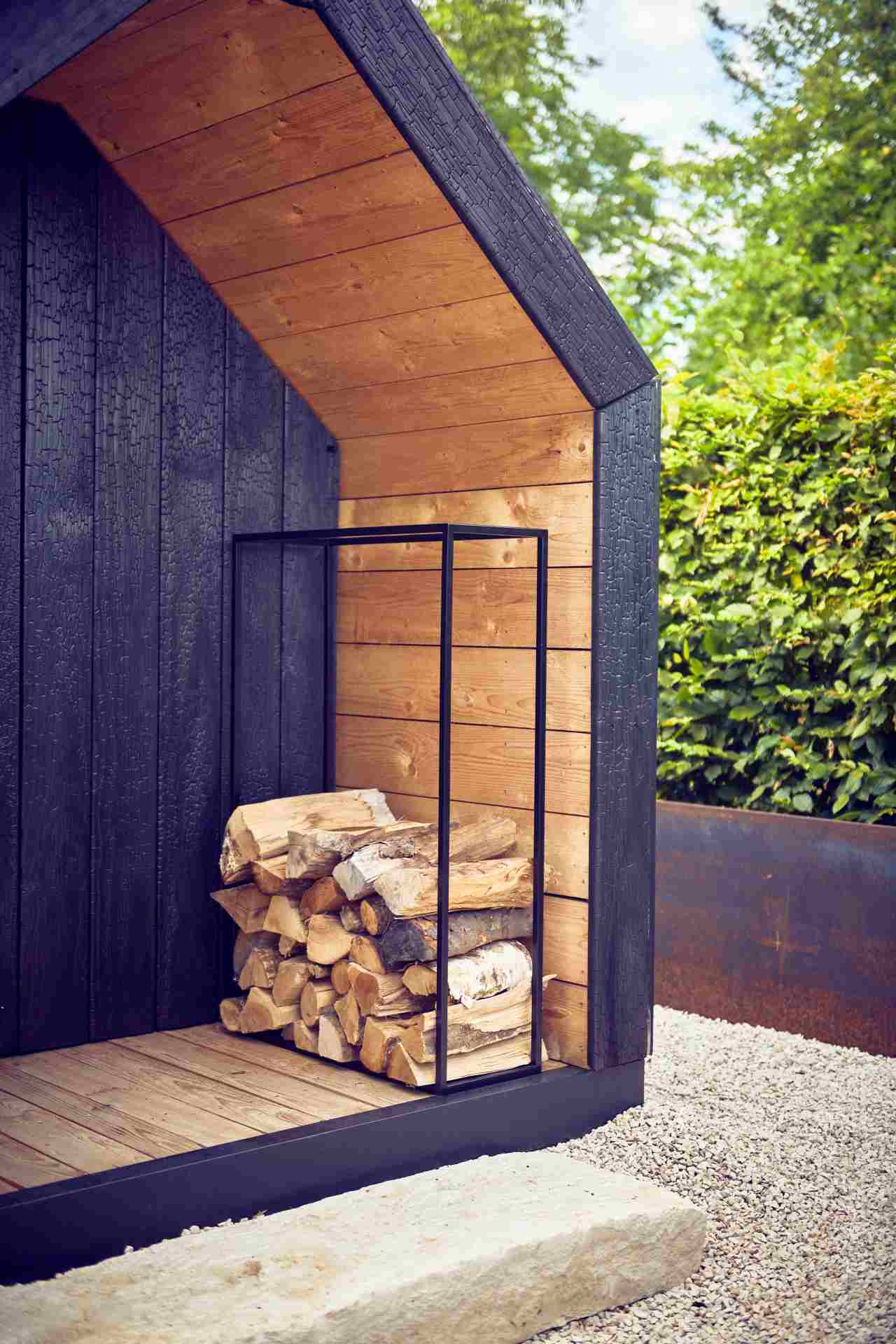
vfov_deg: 41.1
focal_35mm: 48
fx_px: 1792
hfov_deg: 28.1
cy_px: 672
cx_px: 448
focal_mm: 48
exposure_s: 1/200
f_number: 2.8
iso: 100
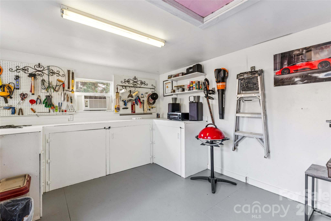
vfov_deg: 73.1
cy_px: 110
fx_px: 149
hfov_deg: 96.0
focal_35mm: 16
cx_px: 166
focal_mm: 16.2
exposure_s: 1
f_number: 13
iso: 100
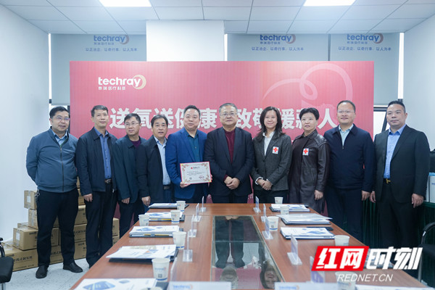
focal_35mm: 37
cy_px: 145
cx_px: 218
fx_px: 447
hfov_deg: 51.9
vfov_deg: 35.9
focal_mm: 37
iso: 1600
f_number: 3.5
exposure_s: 1/125
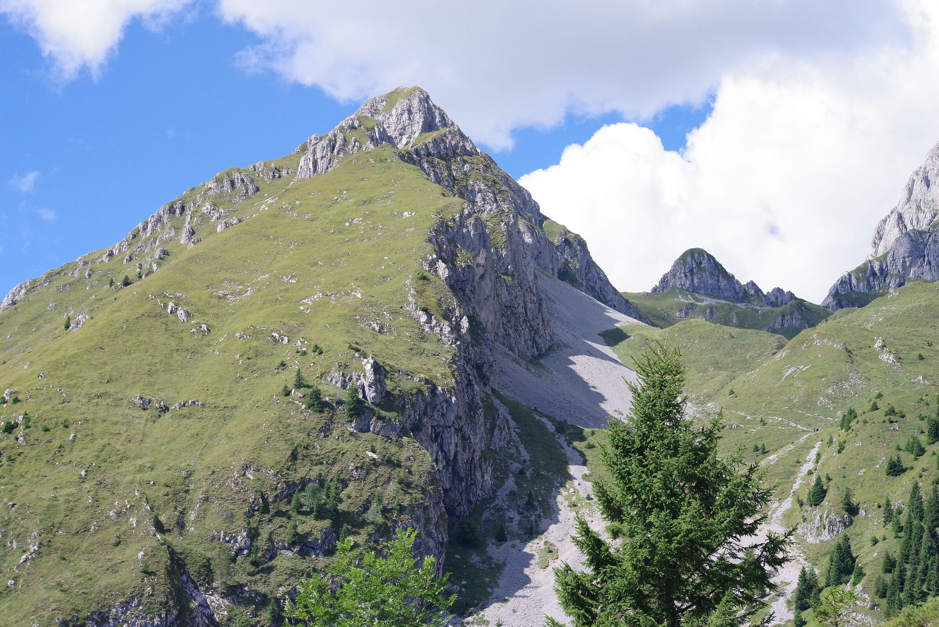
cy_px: 314
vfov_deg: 17.1
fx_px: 2087
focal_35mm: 80
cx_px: 470
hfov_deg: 25.4
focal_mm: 80
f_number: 9
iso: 800
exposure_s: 1/500
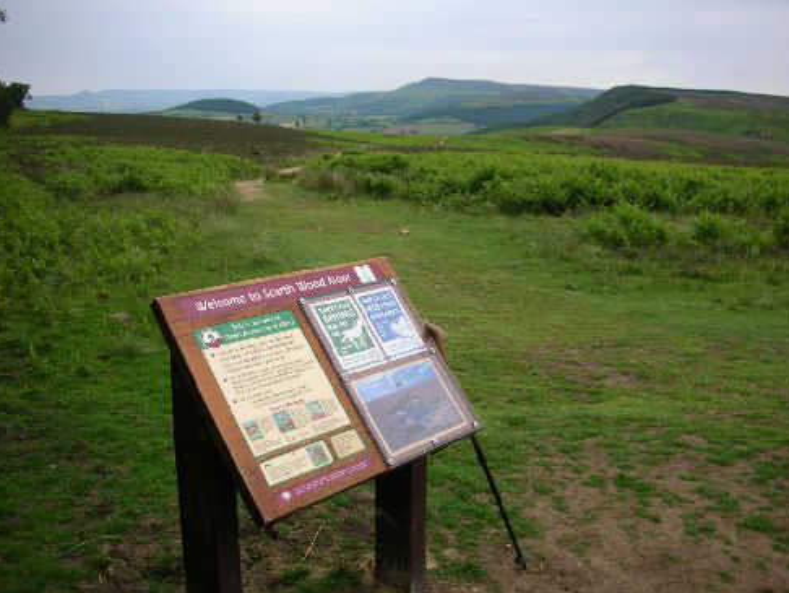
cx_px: 399
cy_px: 303
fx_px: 821
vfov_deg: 39.7
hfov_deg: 51.3
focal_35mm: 36
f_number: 8.5
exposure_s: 1/32.6
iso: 50
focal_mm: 5.8
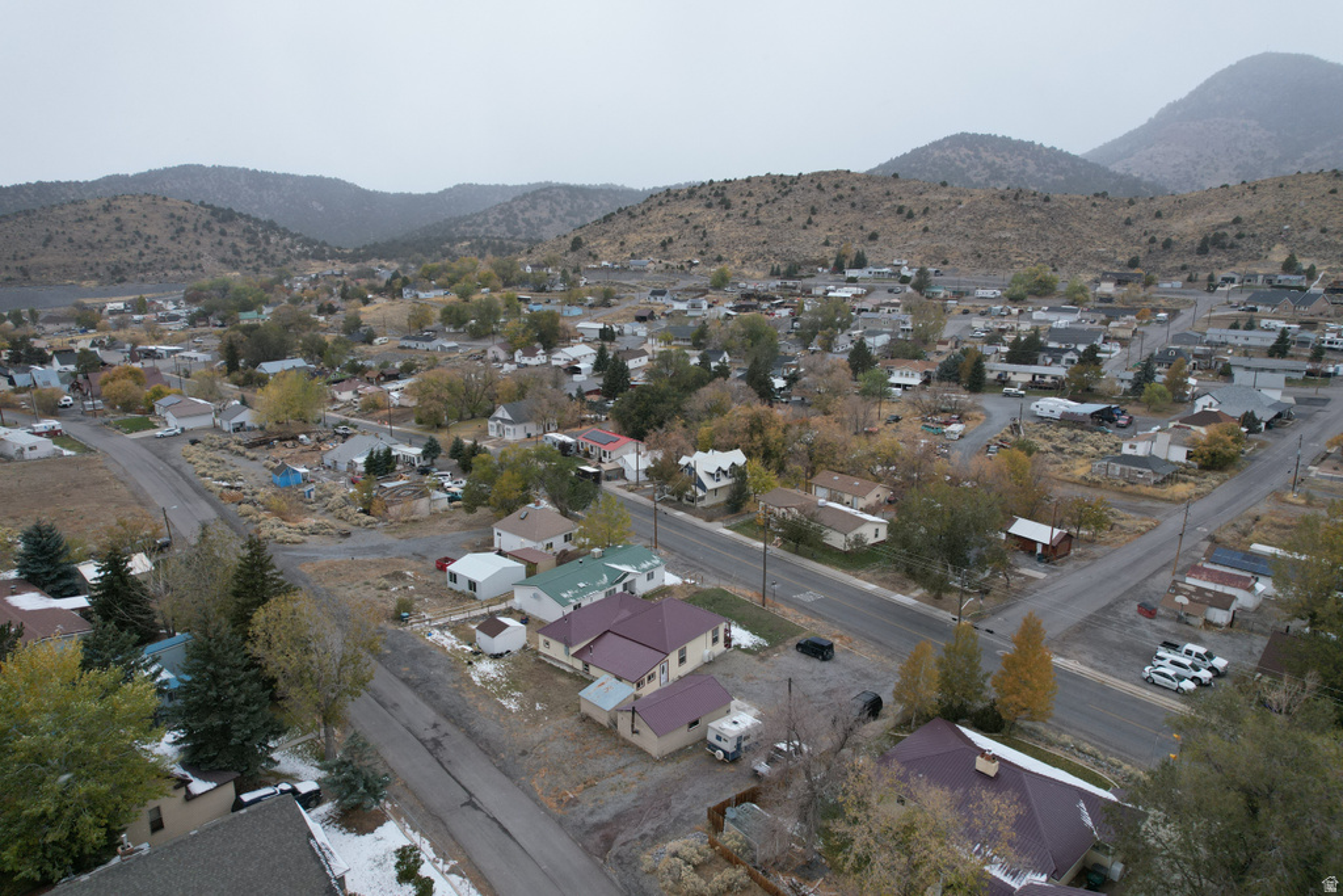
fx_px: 821
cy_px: 448
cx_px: 672
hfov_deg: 78.6
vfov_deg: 57.2
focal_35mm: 22
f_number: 2.8
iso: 200
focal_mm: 8.38
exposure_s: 1/1000
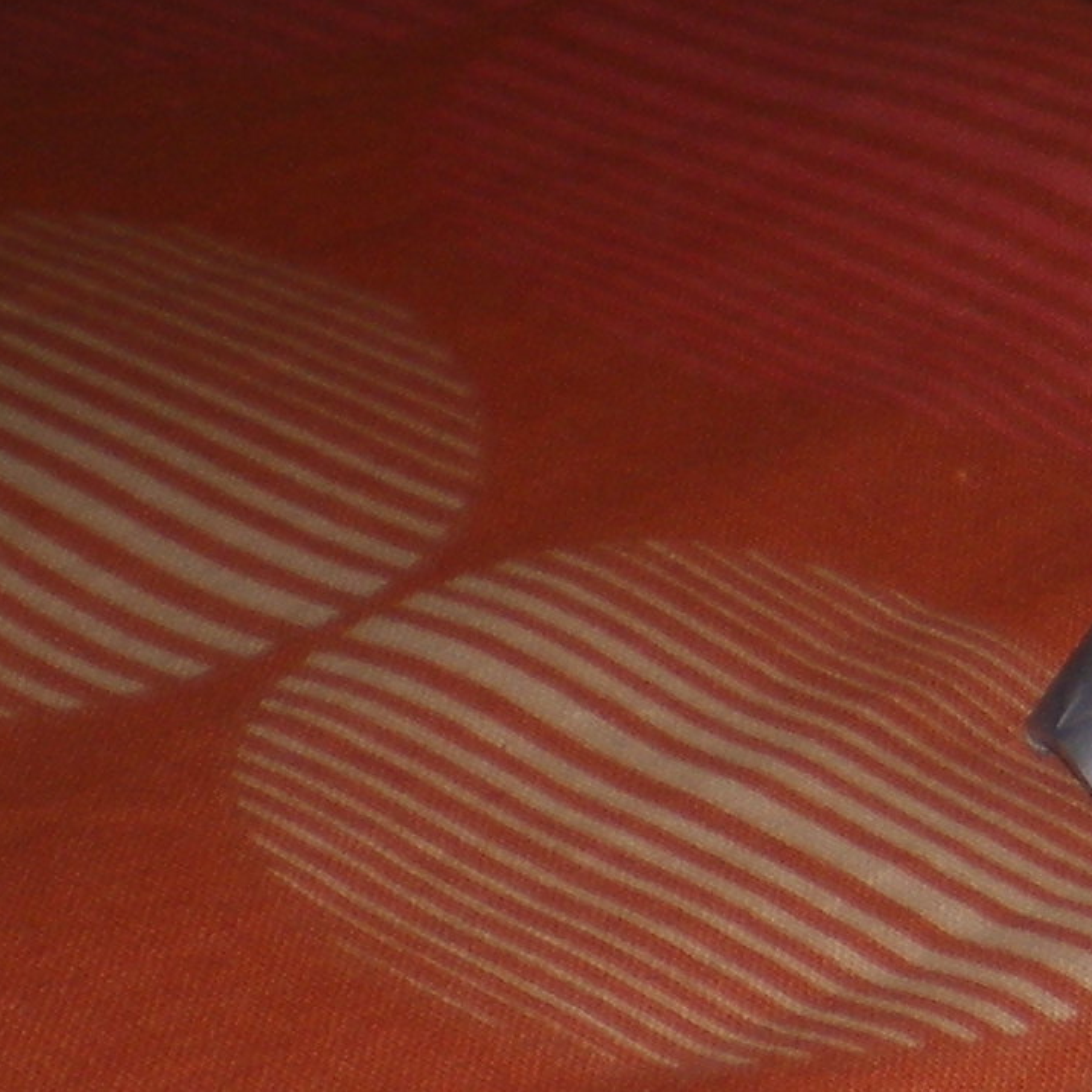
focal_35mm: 144
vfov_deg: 12.0
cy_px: 117
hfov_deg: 11.1
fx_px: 5139
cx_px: 2163
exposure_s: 1/30
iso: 64
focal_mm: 6.3
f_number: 4.6
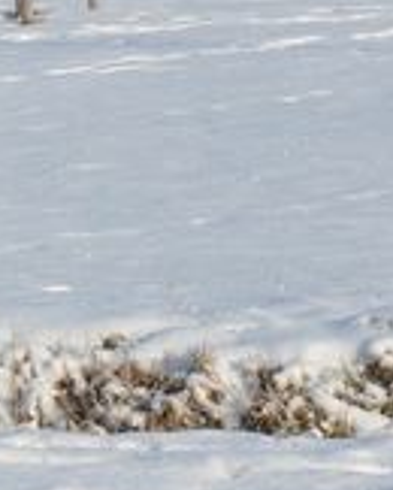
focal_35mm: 461
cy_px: -481
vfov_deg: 4.1
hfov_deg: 3.3
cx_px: -949
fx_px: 6690
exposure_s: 1/500
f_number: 10
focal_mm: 52
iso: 320
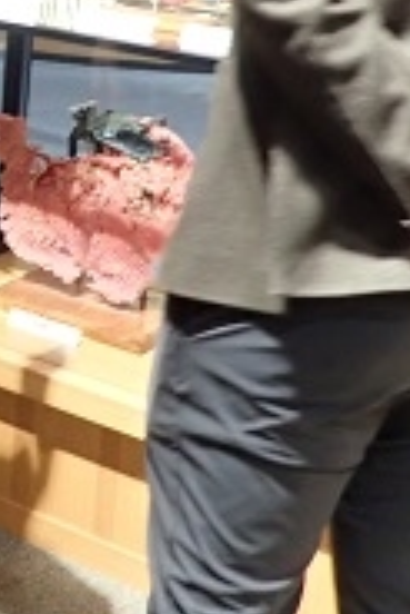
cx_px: -160
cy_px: 57
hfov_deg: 16.2
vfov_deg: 24.9
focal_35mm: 79
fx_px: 1347
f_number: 2
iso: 500
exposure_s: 1/30
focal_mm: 4.5
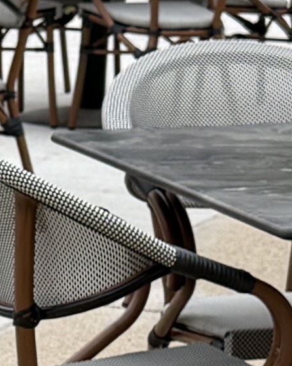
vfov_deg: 7.9
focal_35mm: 240
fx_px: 2594
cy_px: 497
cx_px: -440
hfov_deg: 6.1
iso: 80
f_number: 1.78
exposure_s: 1/689
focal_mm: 6.76
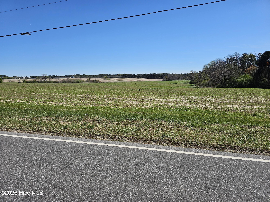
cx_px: 135
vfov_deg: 58.9
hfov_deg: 73.9
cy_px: 101
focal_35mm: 23
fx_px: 179
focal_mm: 6.3
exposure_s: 1/1195
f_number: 1.7
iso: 10
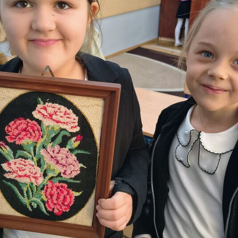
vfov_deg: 42.8
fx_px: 303
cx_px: 89
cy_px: 127
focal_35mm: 39
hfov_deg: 42.5
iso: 300
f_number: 1.8
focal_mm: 5.56
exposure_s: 1/100
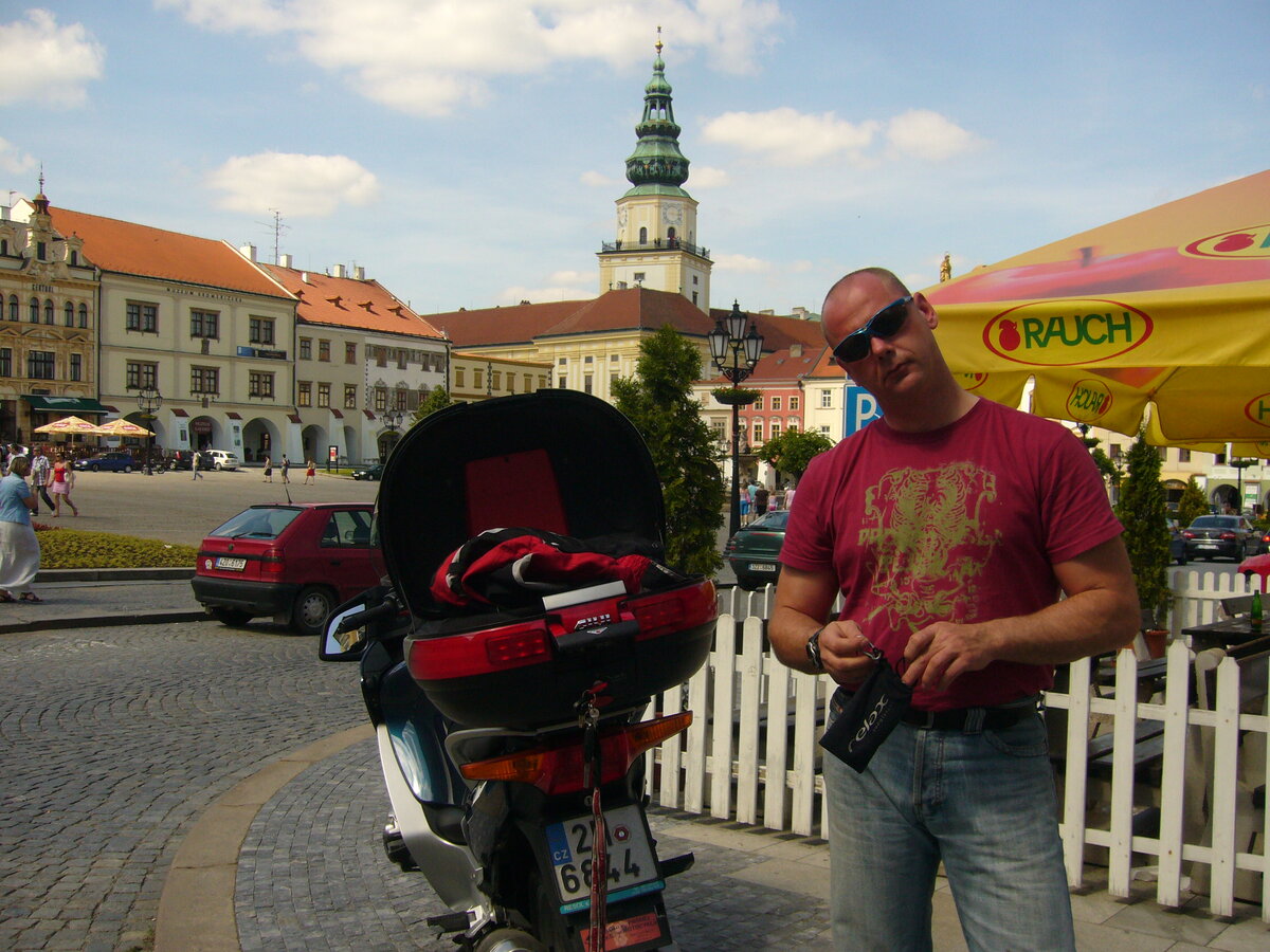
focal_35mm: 35
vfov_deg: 40.7
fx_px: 1284
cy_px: 476
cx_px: 635
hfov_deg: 52.6
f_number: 5.6
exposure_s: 1/500
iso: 100
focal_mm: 5.8
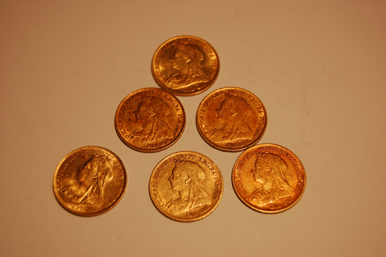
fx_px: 675
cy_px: 128
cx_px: 193
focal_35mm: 63
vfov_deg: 21.5
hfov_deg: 31.9
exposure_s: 1/80
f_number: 5.3
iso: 400
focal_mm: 42
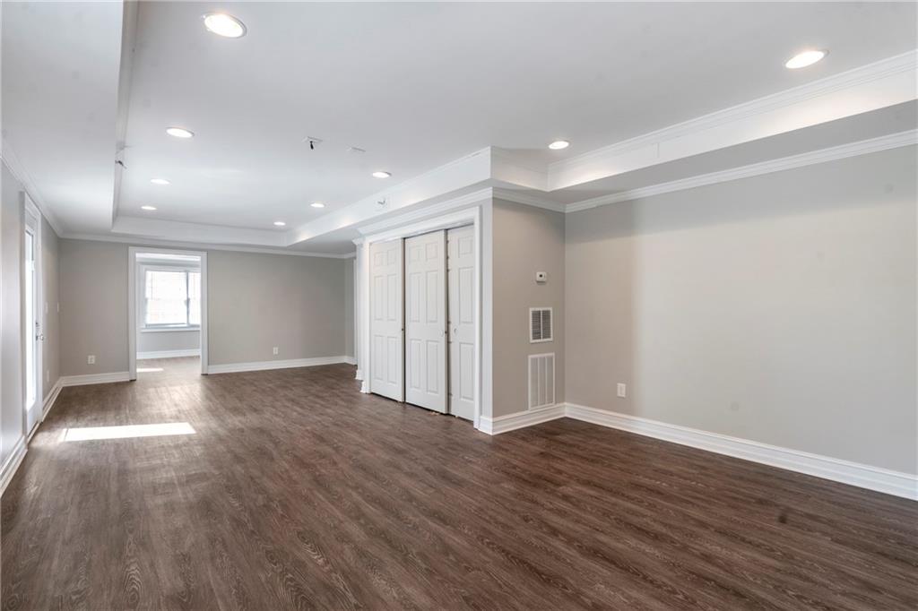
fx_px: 433
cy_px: 306
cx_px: 459
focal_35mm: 17
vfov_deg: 70.4
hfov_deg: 93.3
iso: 400
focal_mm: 17
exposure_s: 1/10
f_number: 8
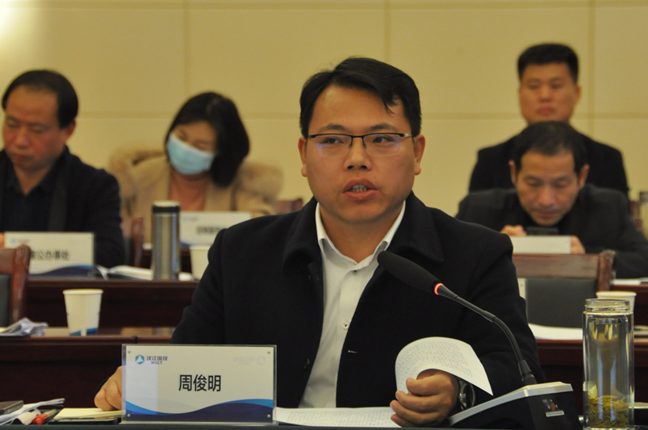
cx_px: 370
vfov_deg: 7.4
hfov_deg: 11.1
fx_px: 3325
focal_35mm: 185
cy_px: 184
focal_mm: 90
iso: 1000
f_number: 5.3
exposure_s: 1/60
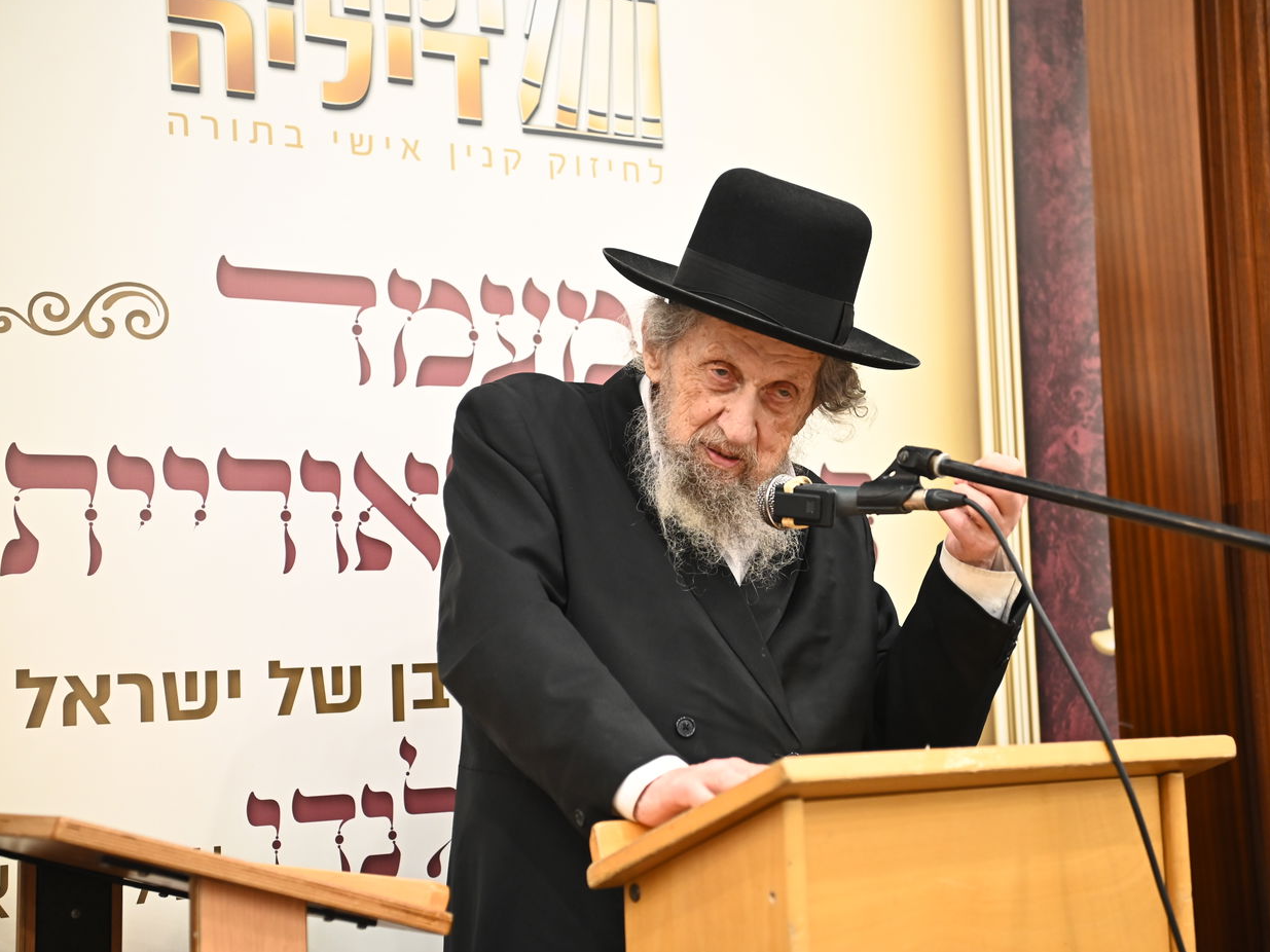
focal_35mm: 61
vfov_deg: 24.0
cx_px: 667
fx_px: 2238
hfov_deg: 31.7
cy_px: 476
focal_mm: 56
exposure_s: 1/125
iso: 2000
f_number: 3.5
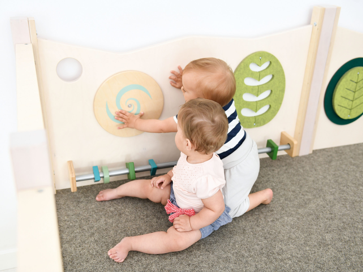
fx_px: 440
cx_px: 178
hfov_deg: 44.8
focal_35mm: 42
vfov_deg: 34.3
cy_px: 138
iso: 800
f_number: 3.5
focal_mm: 38
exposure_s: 1/320
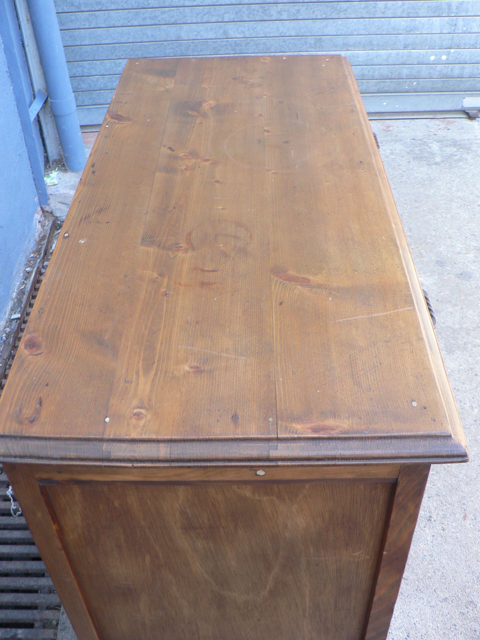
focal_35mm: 36
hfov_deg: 39.7
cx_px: 240
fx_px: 666
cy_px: 320
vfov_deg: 51.4
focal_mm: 6
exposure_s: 1/40
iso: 80
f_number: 2.8
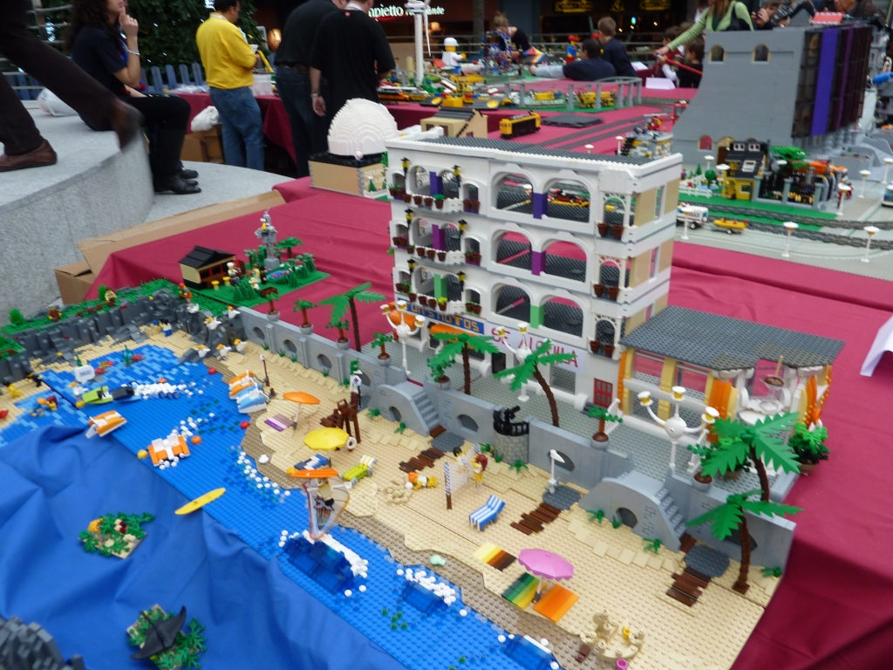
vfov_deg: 54.9
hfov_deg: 69.4
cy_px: 335
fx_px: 645
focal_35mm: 25
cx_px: 446
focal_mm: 4.1
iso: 100
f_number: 3.3
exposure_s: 1/30
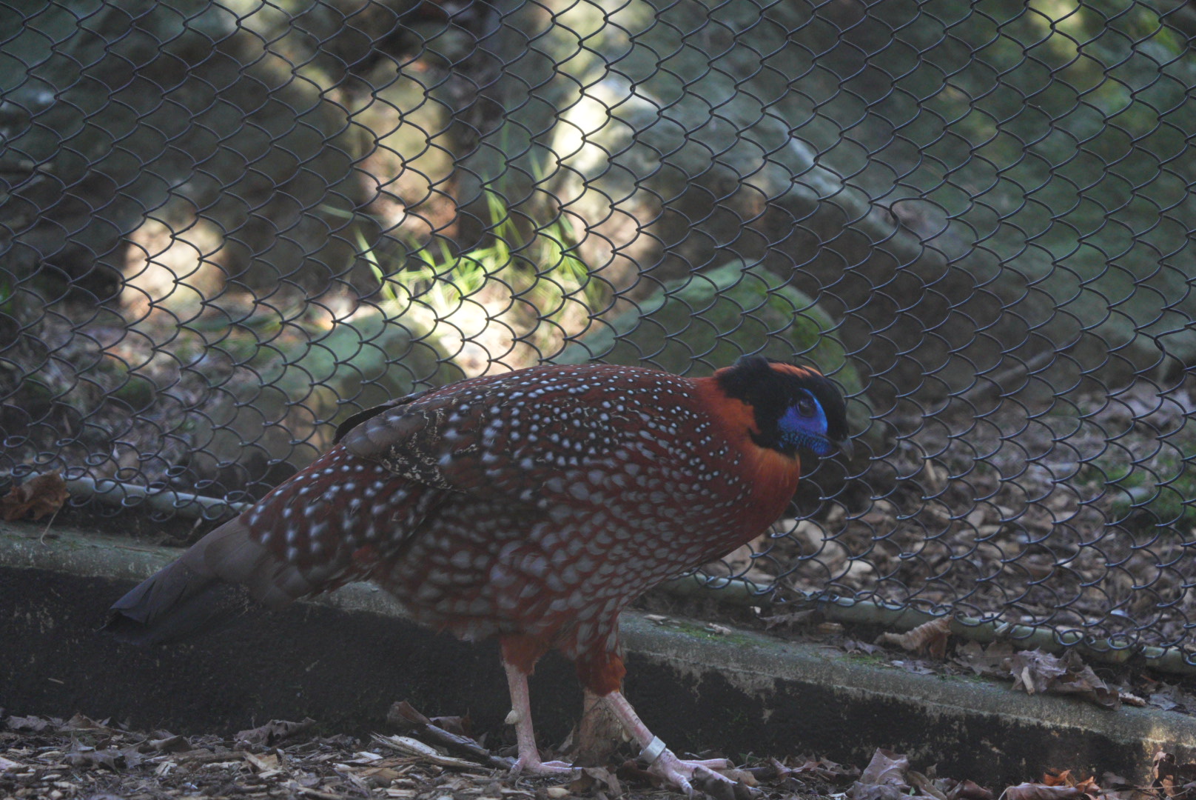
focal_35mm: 324
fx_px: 10771
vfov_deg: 4.2
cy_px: 400
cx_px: 598
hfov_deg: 6.4
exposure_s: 1/400
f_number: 6.3
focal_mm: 324
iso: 6400
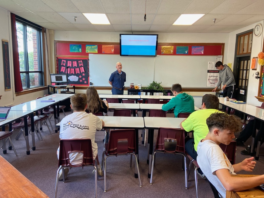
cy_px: 99
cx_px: 132
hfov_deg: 67.3
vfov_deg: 53.1
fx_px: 198
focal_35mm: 26
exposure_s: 1/64
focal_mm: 4.25
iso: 80
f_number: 1.8
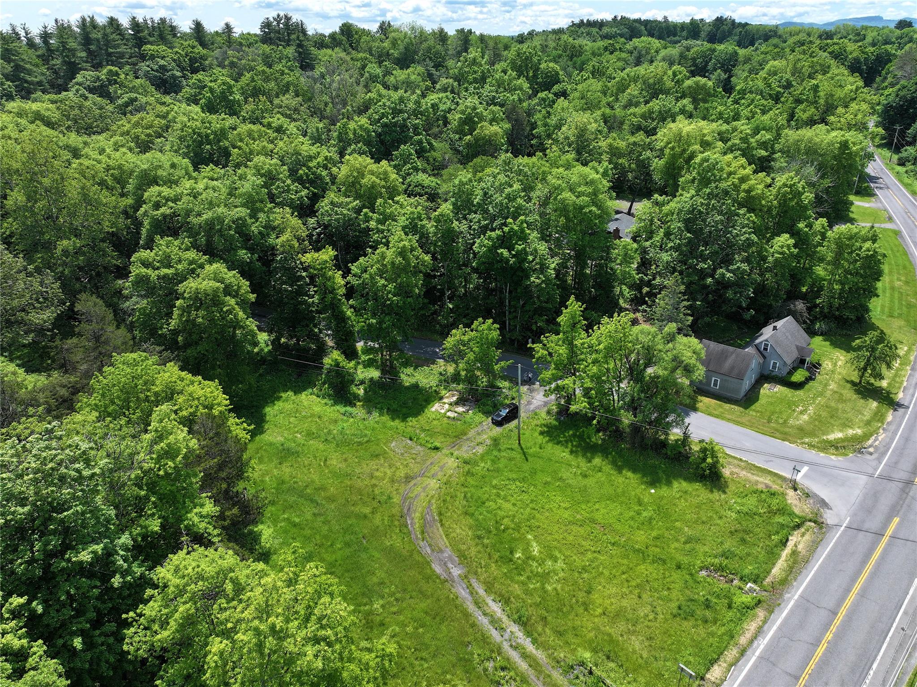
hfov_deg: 71.6
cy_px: 344
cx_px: 458
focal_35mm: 24
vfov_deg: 56.8
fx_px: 635
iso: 140
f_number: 2.8
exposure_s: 1/1600
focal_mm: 12.29
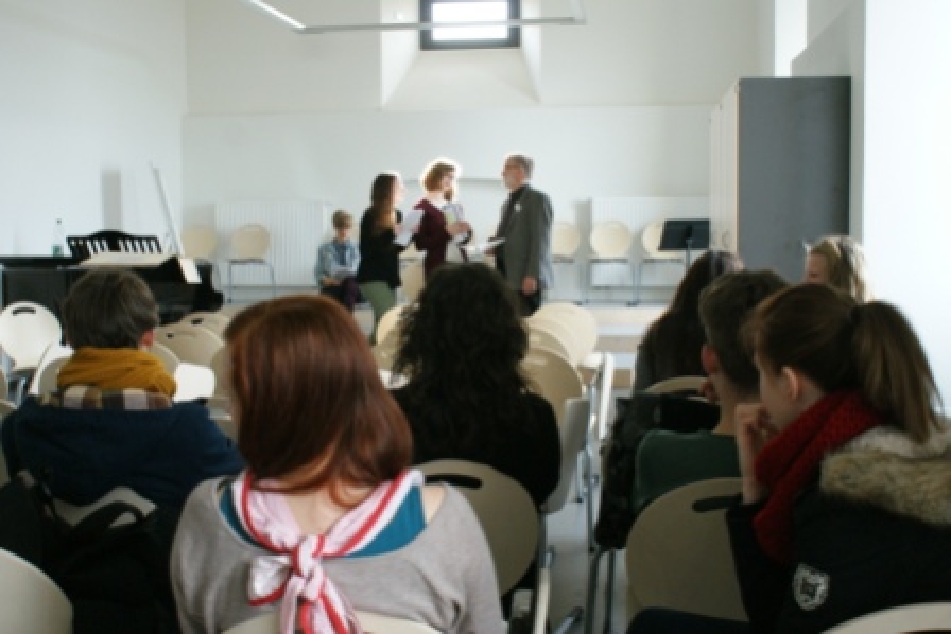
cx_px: 476
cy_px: 317
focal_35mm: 42
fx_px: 1110
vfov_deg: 31.9
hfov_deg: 46.4
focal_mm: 28
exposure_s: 1/50
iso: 800
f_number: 5.6
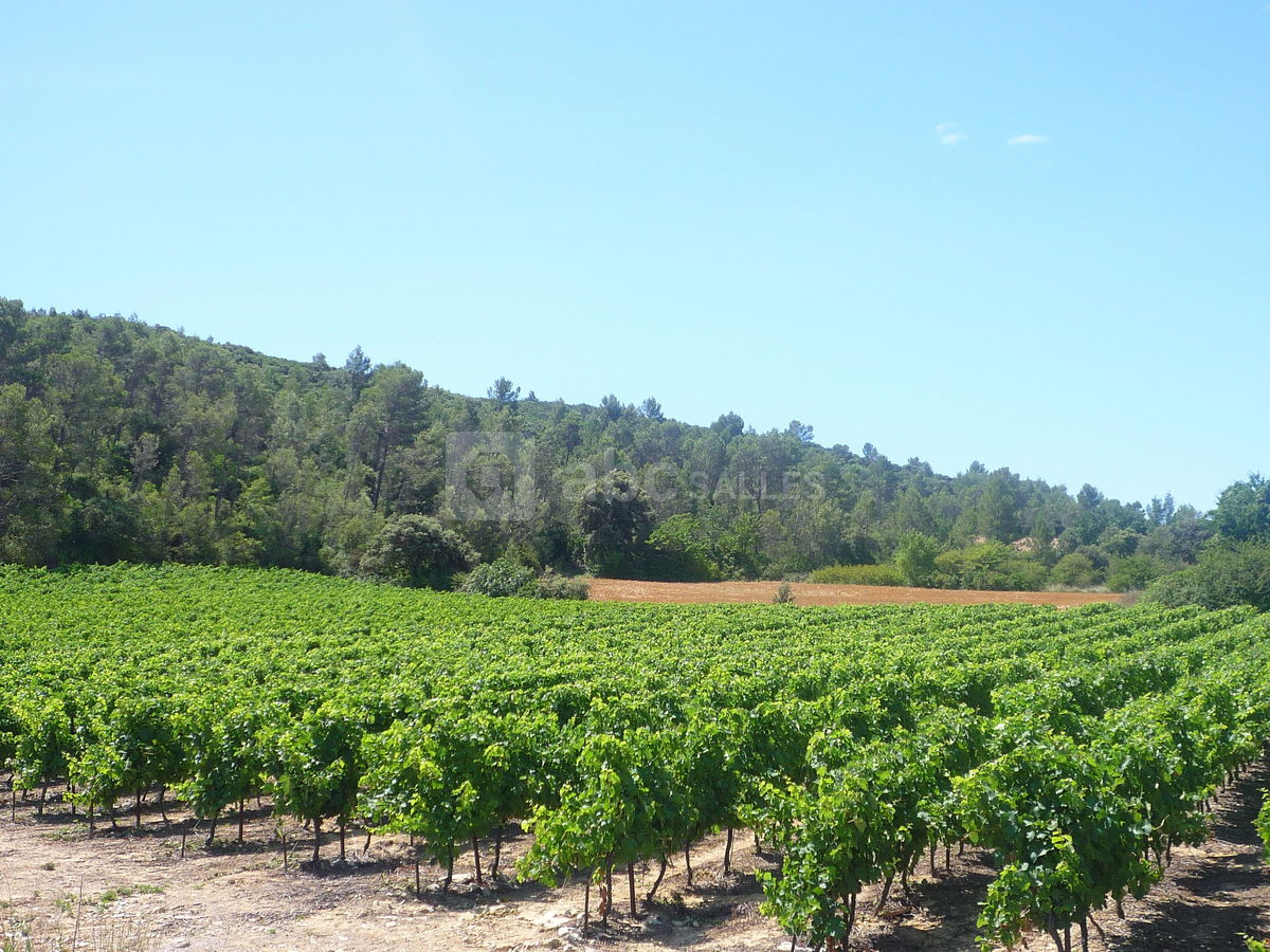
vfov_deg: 29.7
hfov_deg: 38.9
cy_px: 476
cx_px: 635
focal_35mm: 49
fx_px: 1798
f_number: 4.1
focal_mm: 7.3
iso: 100
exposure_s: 1/500
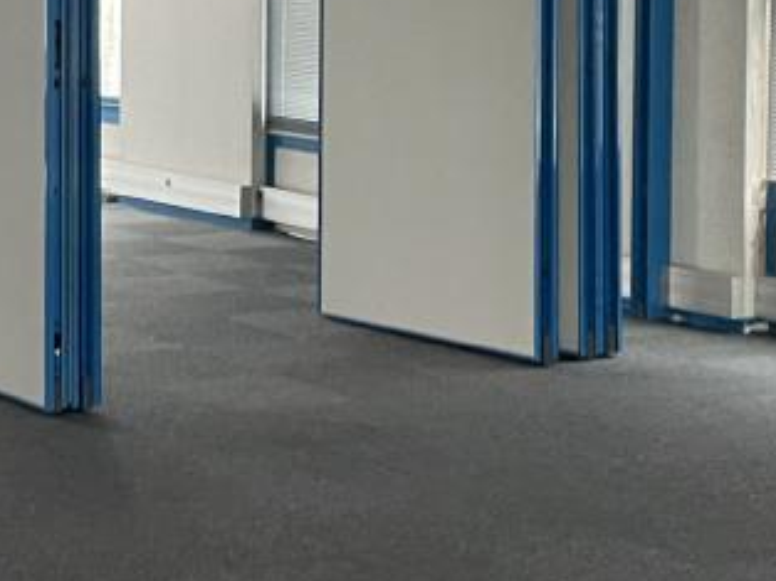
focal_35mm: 106
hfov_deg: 17.8
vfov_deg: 13.8
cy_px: 40
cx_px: -104
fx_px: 2374
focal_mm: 4.2
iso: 125
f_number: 1.6
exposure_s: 1/60
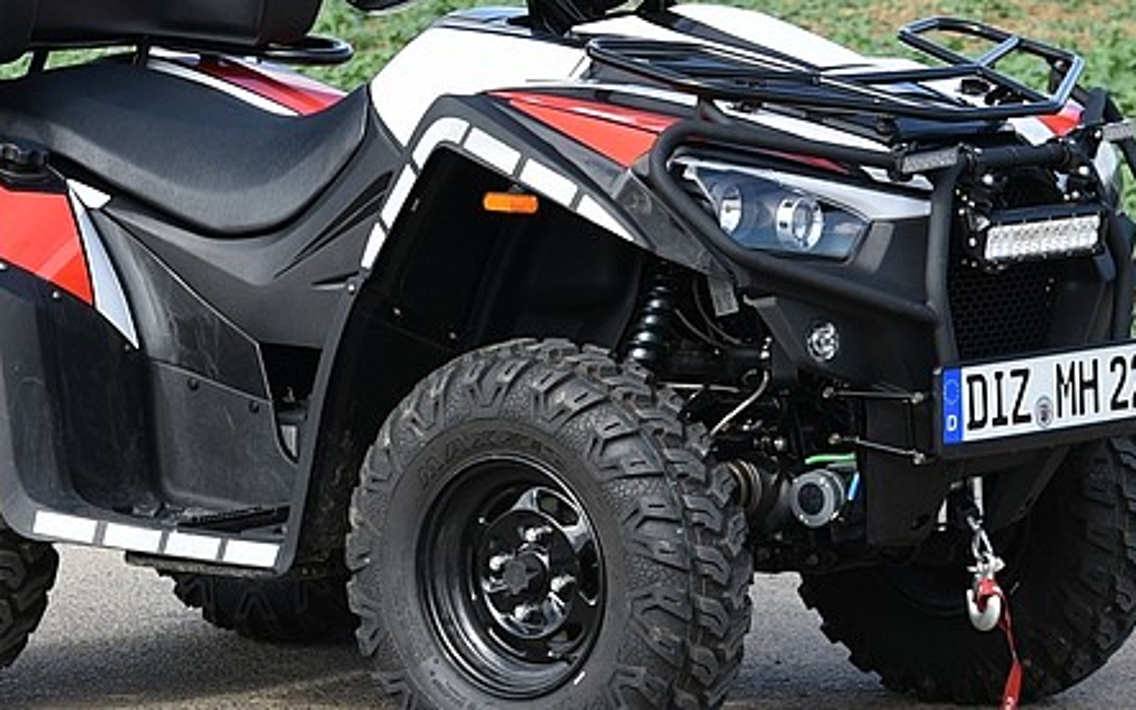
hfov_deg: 11.9
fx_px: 5450
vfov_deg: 7.4
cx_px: 436
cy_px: 128
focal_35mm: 176
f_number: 8
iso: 220
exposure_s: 1/250
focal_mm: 85
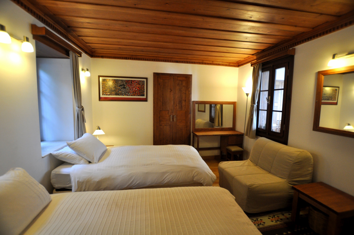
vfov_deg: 77.2
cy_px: 118
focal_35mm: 15
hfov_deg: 100.5
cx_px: 177
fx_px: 147
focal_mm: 10
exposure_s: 1/60
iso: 560
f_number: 4
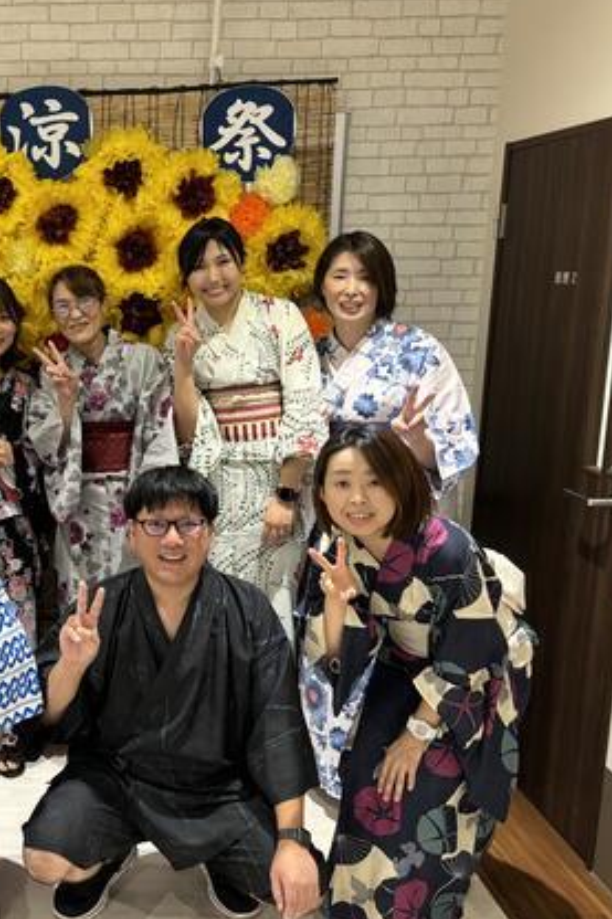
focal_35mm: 39
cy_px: 468
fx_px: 995
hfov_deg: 32.0
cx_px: 24
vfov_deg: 49.6
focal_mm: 5.96
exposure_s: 1/42
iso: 160
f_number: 1.6
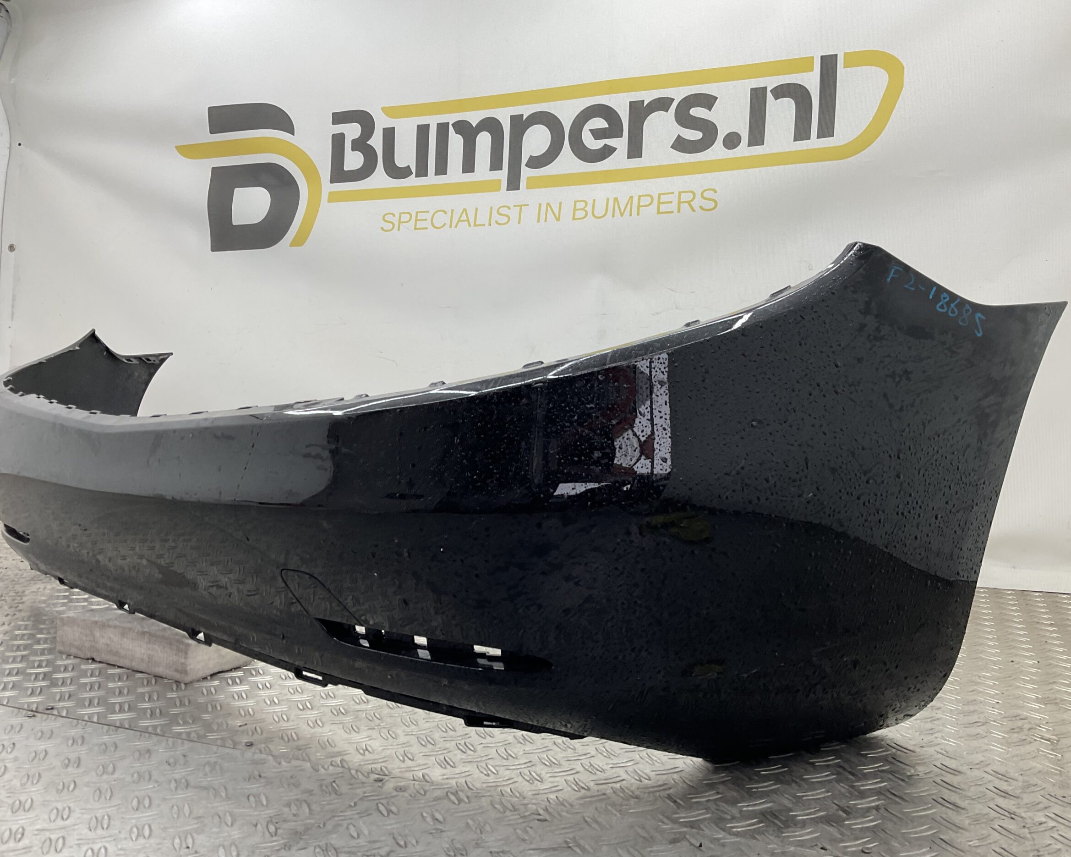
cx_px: 557
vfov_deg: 47.1
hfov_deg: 57.2
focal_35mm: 31
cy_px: 433
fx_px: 983
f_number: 1.8
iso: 25
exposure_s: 1/120
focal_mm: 3
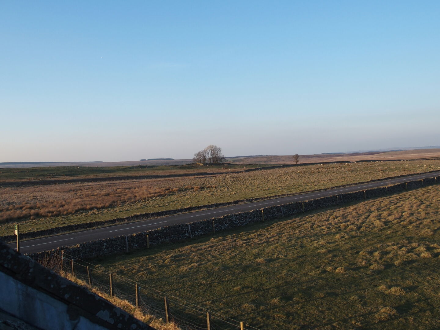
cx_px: 220
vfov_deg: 44.2
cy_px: 165
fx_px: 407
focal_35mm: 32
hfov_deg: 56.8
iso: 100
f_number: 3.5
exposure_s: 1/320
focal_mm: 6.7
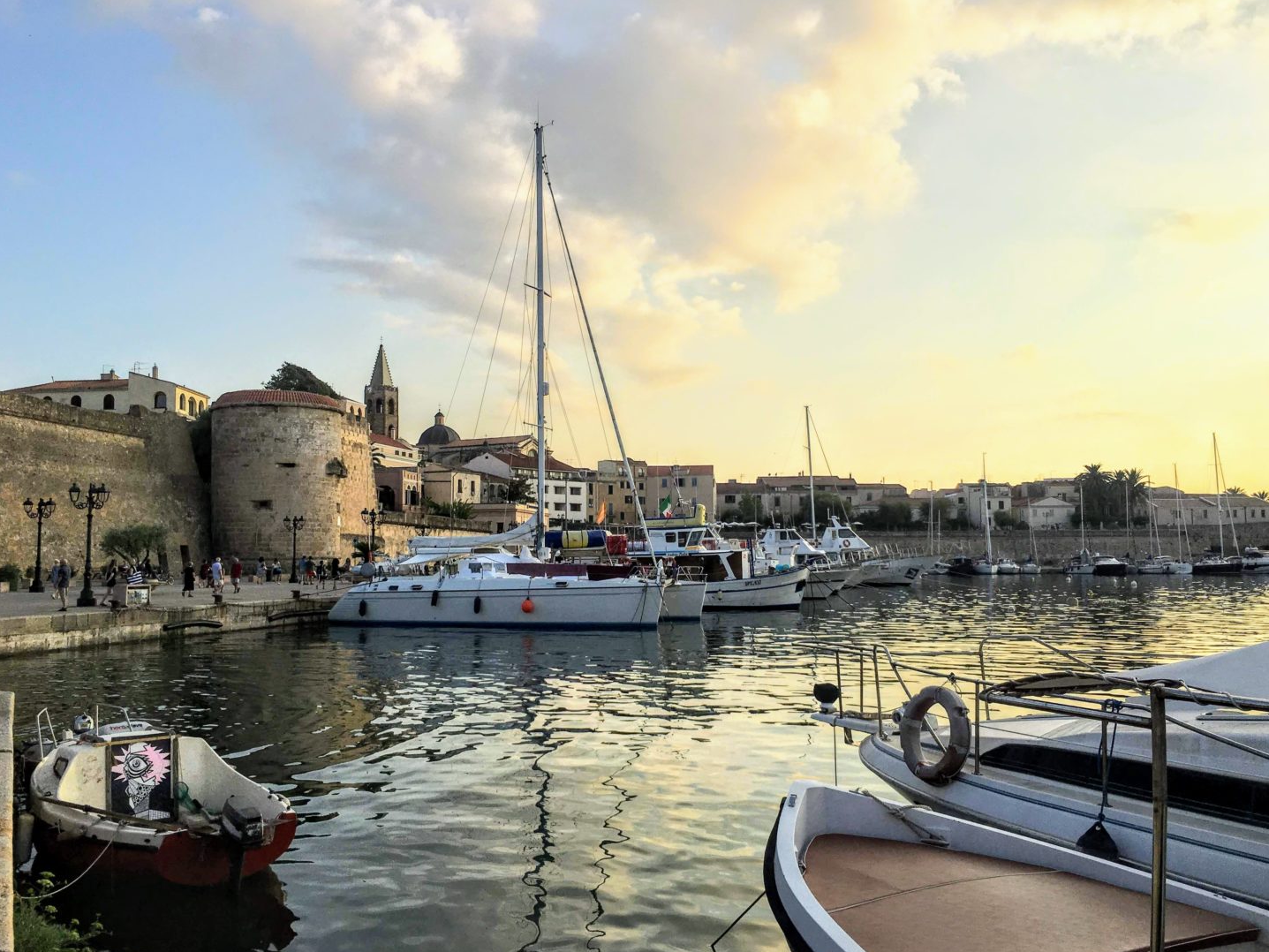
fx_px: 1137
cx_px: 648
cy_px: 494
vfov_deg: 45.4
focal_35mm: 31
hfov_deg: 58.3
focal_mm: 4.15
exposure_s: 1/1972
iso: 25
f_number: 2.2
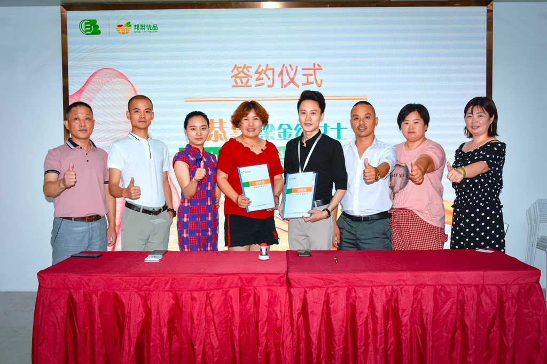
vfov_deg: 36.8
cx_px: 274
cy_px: 182
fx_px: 547
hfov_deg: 53.1
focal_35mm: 36
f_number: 7.1
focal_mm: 24
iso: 250
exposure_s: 1/200
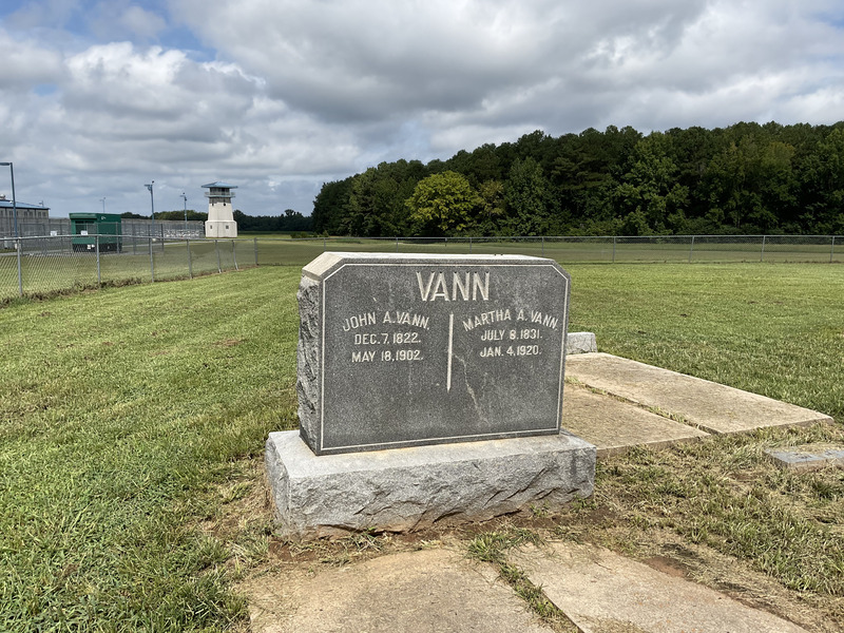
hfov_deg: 61.7
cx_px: 422
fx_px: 707
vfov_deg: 48.2
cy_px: 316
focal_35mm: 29
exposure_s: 1/2801
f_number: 1.8
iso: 16
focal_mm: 3
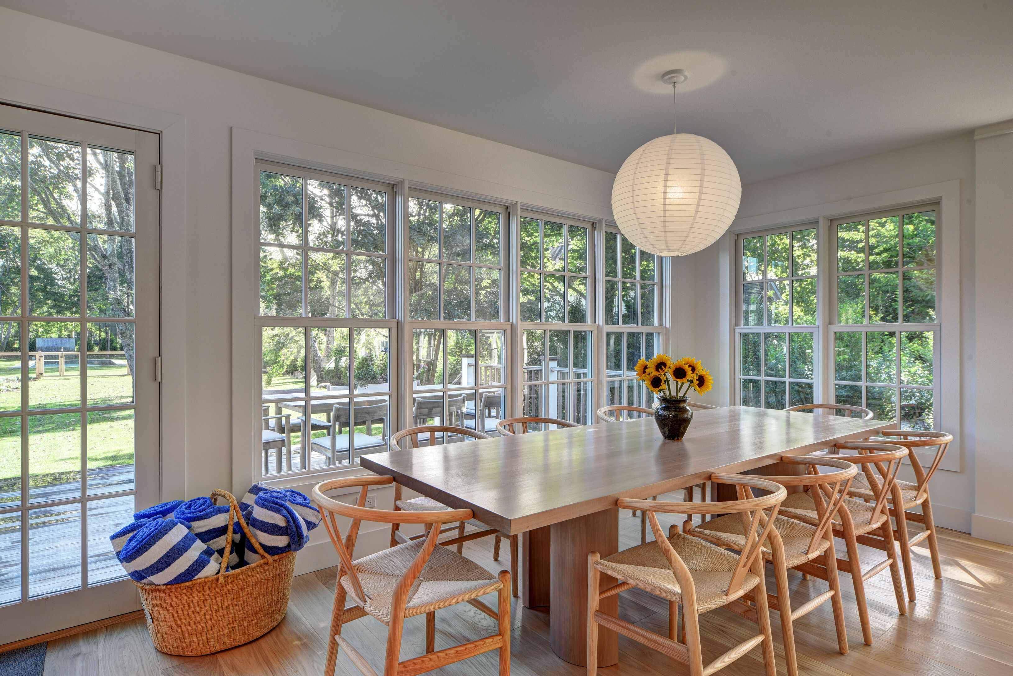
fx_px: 563
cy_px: 338
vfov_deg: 62.0
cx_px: 506
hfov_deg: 84.0
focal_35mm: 20
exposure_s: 1/10
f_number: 11
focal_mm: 20
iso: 200
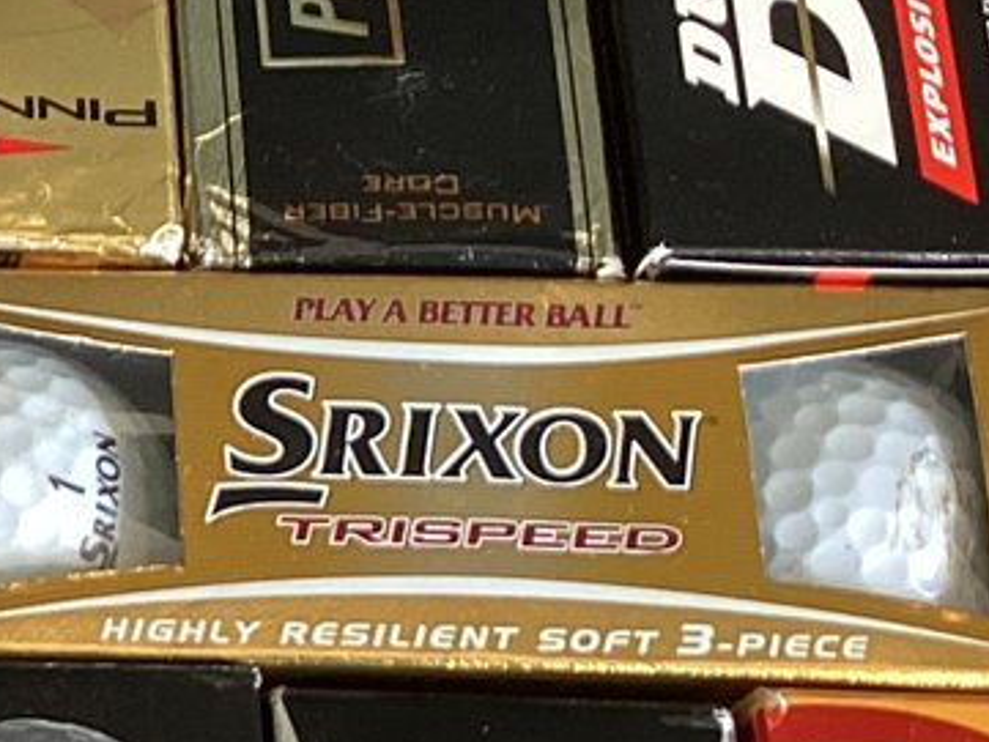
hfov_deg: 13.7
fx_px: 3715
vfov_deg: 11.4
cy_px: 576
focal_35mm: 130
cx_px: -747
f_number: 2.4
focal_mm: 3.3
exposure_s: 1/60
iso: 80
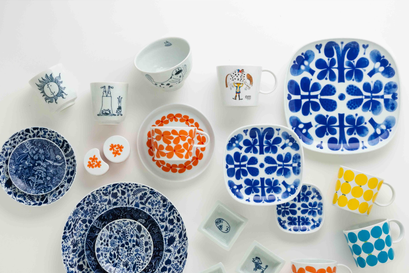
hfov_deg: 20.5
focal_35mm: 100
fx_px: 1131
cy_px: 163
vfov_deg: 13.7
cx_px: 215
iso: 200
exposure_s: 1/100
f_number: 11
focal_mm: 55
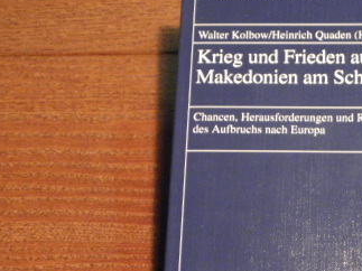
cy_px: 225
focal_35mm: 99
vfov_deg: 14.8
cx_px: 305
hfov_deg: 19.6
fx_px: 1035
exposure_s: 1/5
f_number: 4
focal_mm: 9.1
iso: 400
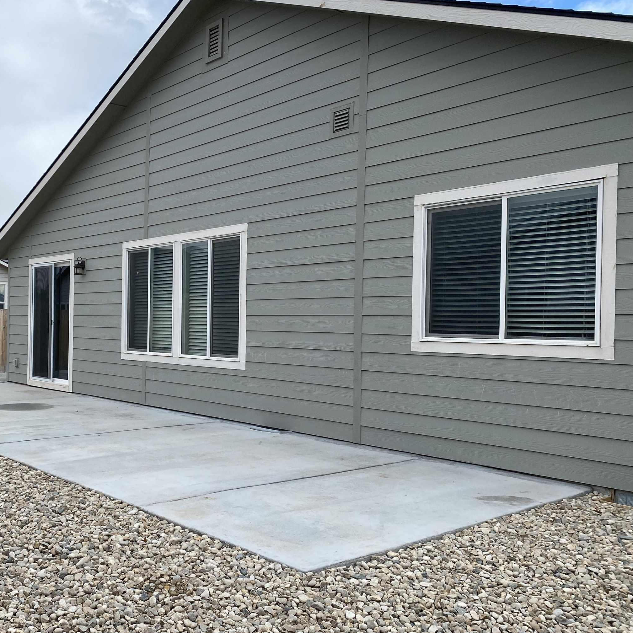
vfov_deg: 47.2
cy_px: 325
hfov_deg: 45.8
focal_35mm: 35
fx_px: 724
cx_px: 169
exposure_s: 1/1258
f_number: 1.8
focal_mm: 4.25
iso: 32
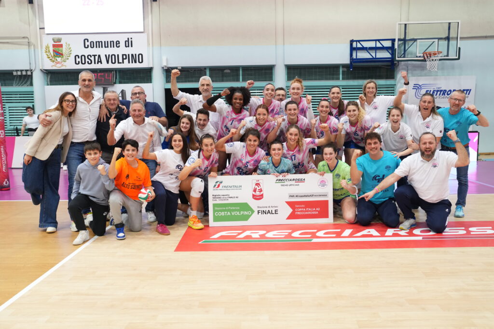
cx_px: 247
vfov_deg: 43.6
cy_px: 164
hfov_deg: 61.9
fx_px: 412
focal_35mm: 30
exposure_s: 1/200
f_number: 4.5
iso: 2500
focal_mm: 30
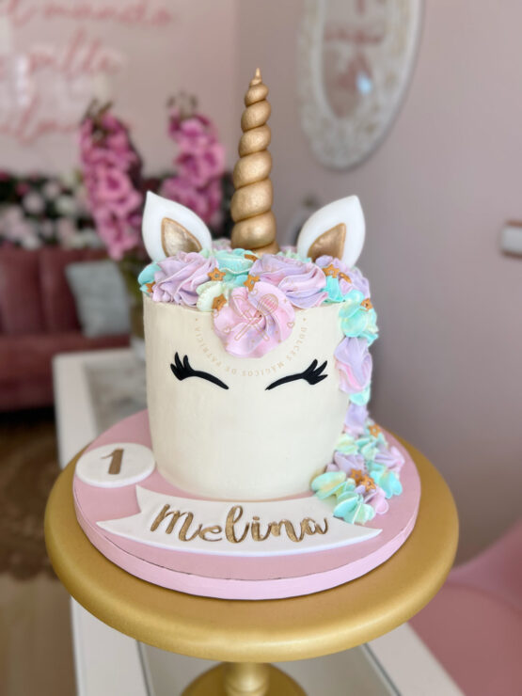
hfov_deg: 53.1
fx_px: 523
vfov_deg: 67.3
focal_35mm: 26
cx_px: 261
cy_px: 348
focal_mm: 5.7
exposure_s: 1/471
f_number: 1.5
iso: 50
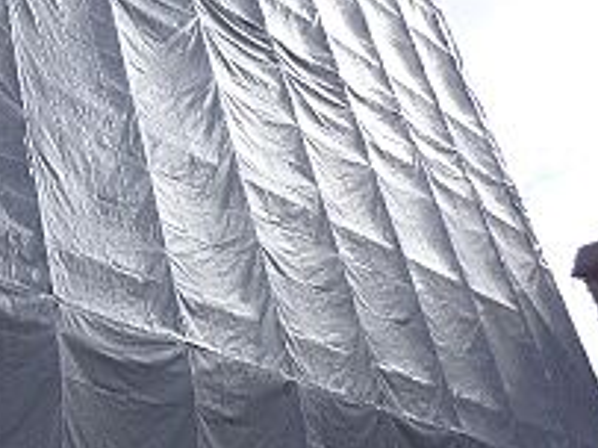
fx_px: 1088
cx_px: -165
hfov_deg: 26.4
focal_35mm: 63
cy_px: 77
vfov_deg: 22.9
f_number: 2.8
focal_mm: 3.58
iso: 100
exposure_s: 1/1000
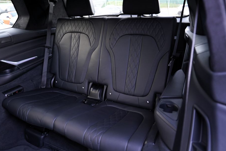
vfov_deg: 47.9
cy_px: 72
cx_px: 101
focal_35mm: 27
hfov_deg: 67.2
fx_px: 170
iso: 1600
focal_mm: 24
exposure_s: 1/30
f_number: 2.8
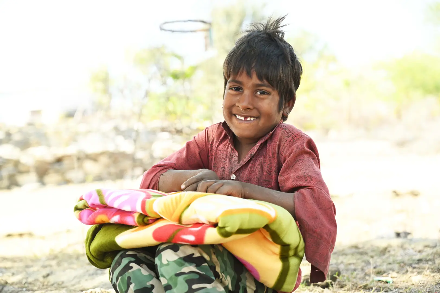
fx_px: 855
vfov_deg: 19.4
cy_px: 146
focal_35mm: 70
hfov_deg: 28.9
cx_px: 220
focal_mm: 70
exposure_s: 1/100
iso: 320
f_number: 4
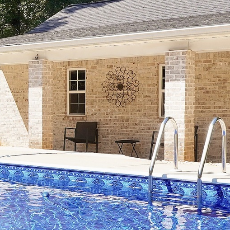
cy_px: 127
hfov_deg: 20.4
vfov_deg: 22.5
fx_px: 579
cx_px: -74
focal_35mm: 77
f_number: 5.6
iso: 100
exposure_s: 1/250
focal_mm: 10
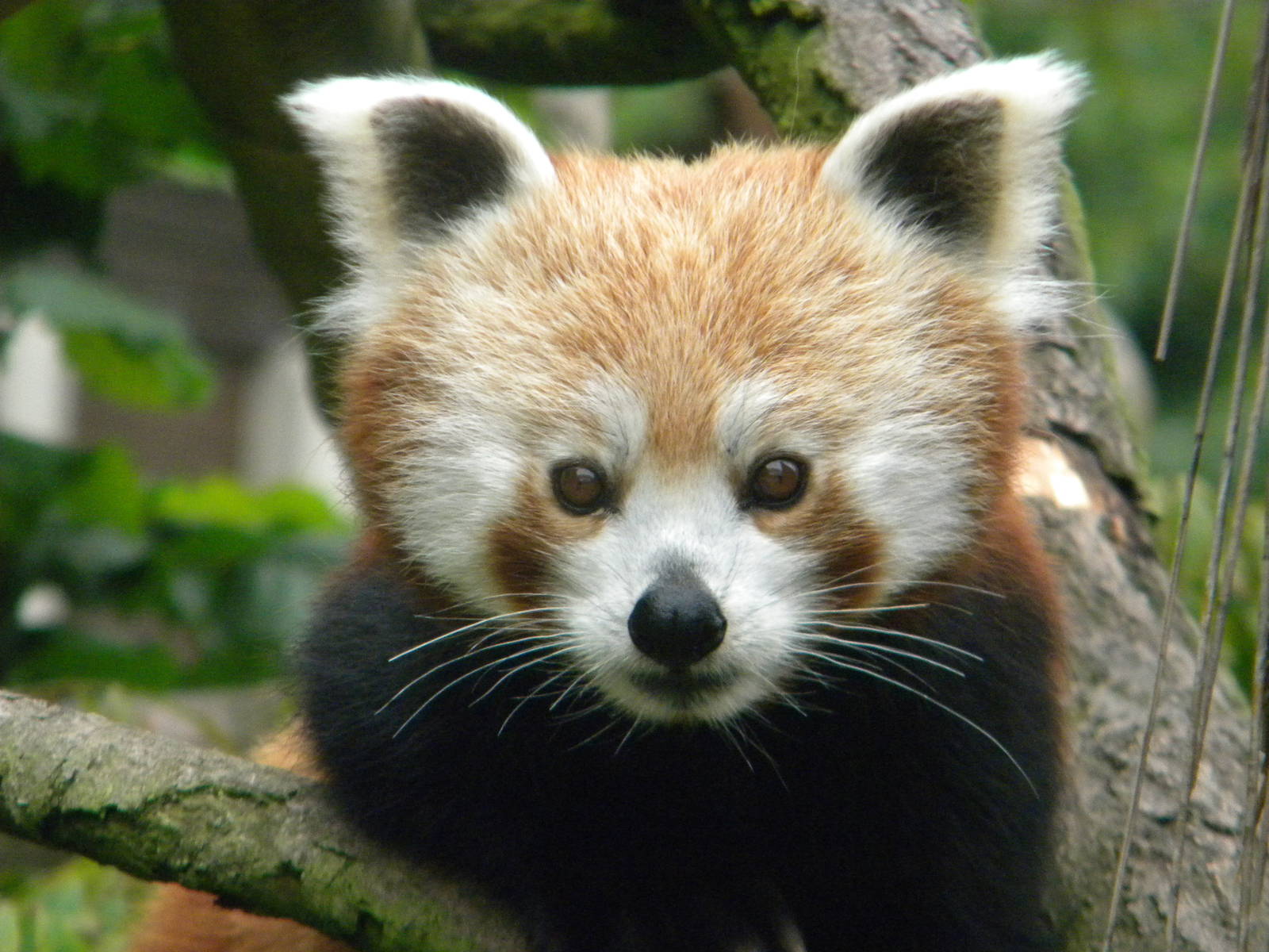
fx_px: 15177
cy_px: 476
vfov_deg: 3.6
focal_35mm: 414
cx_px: 634
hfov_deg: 4.8
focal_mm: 75
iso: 691
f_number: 5.4
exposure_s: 1/282
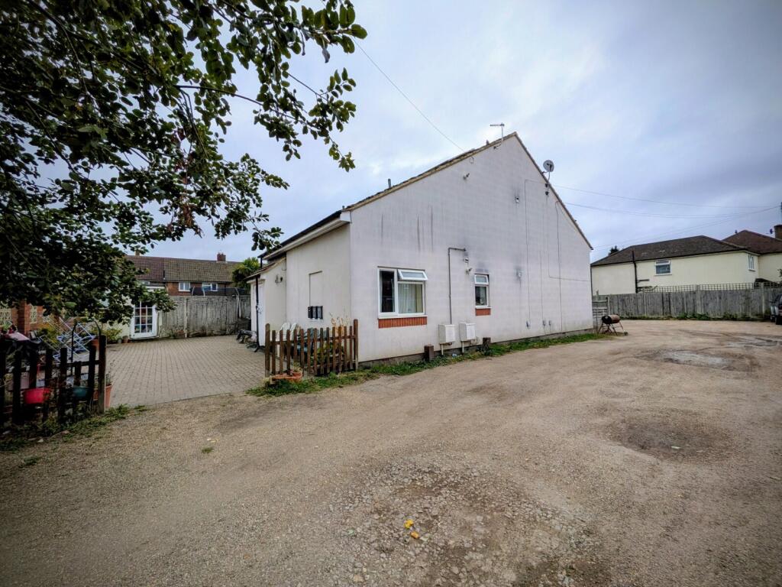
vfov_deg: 85.7
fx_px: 316
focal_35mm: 14
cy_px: 294
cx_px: 391
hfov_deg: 102.1
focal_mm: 1.85
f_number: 2.2
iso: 50
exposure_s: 1/830
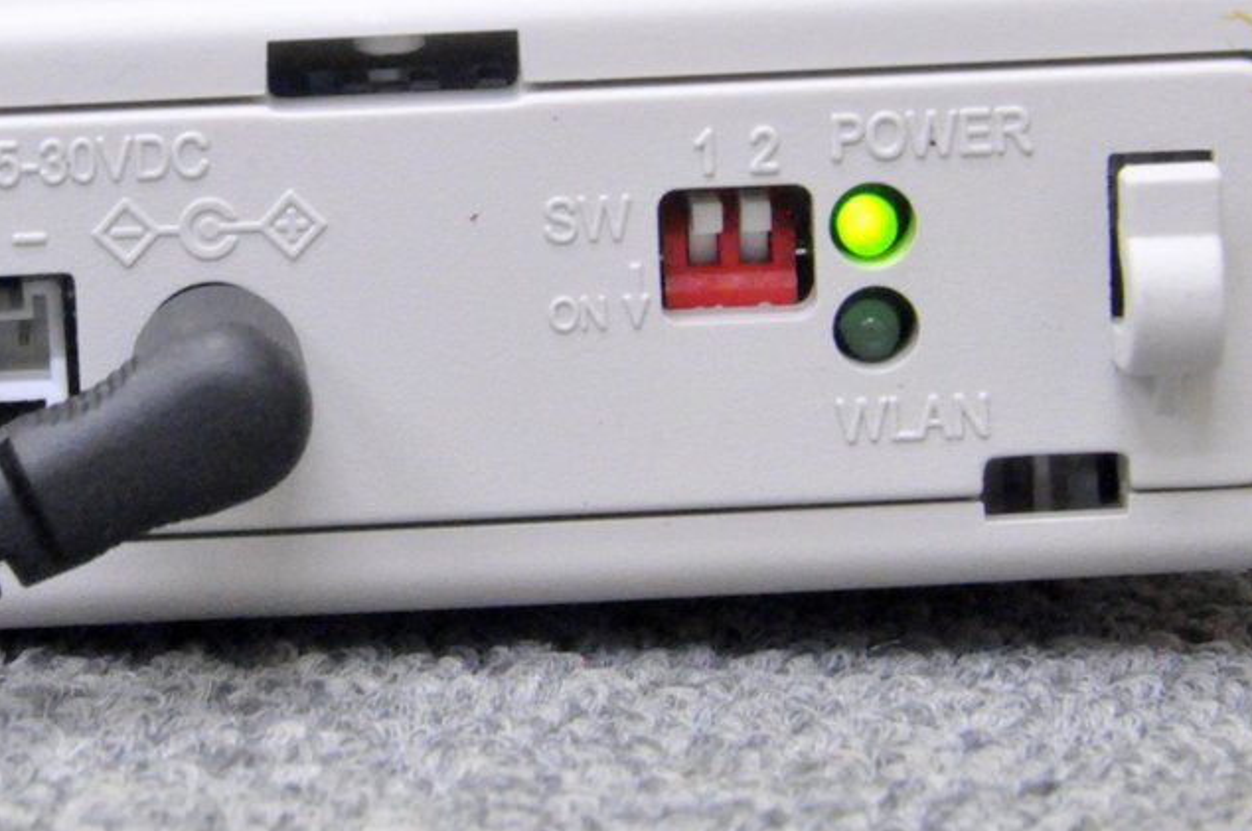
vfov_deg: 5.2
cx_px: 375
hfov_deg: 7.9
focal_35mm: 261
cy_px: 200
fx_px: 9065
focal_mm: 92
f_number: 25
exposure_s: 1/20
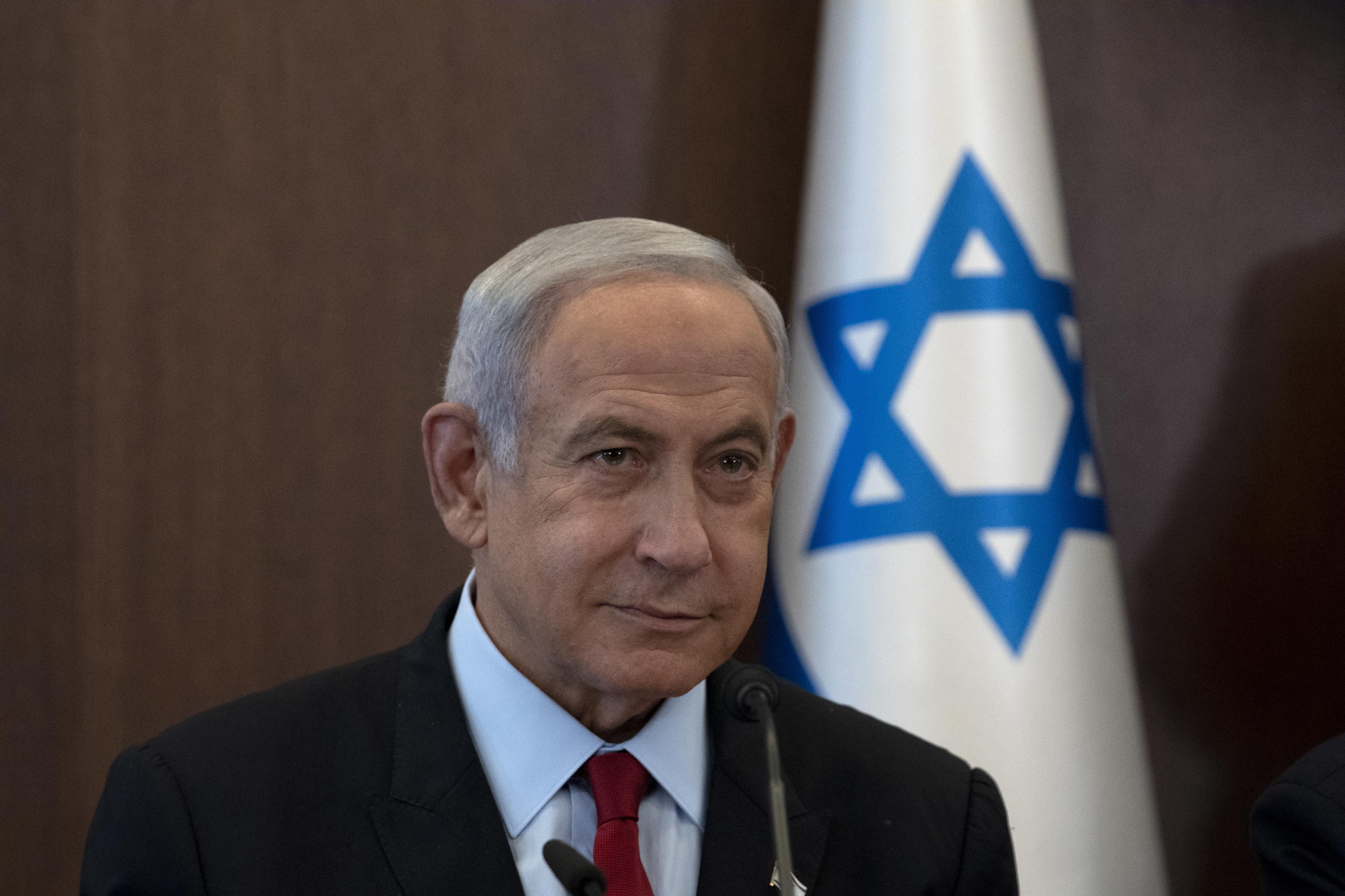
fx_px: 5305
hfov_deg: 14.4
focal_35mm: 142
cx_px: 672
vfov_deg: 9.7
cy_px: 448
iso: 3200
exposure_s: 1/500
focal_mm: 95
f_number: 4
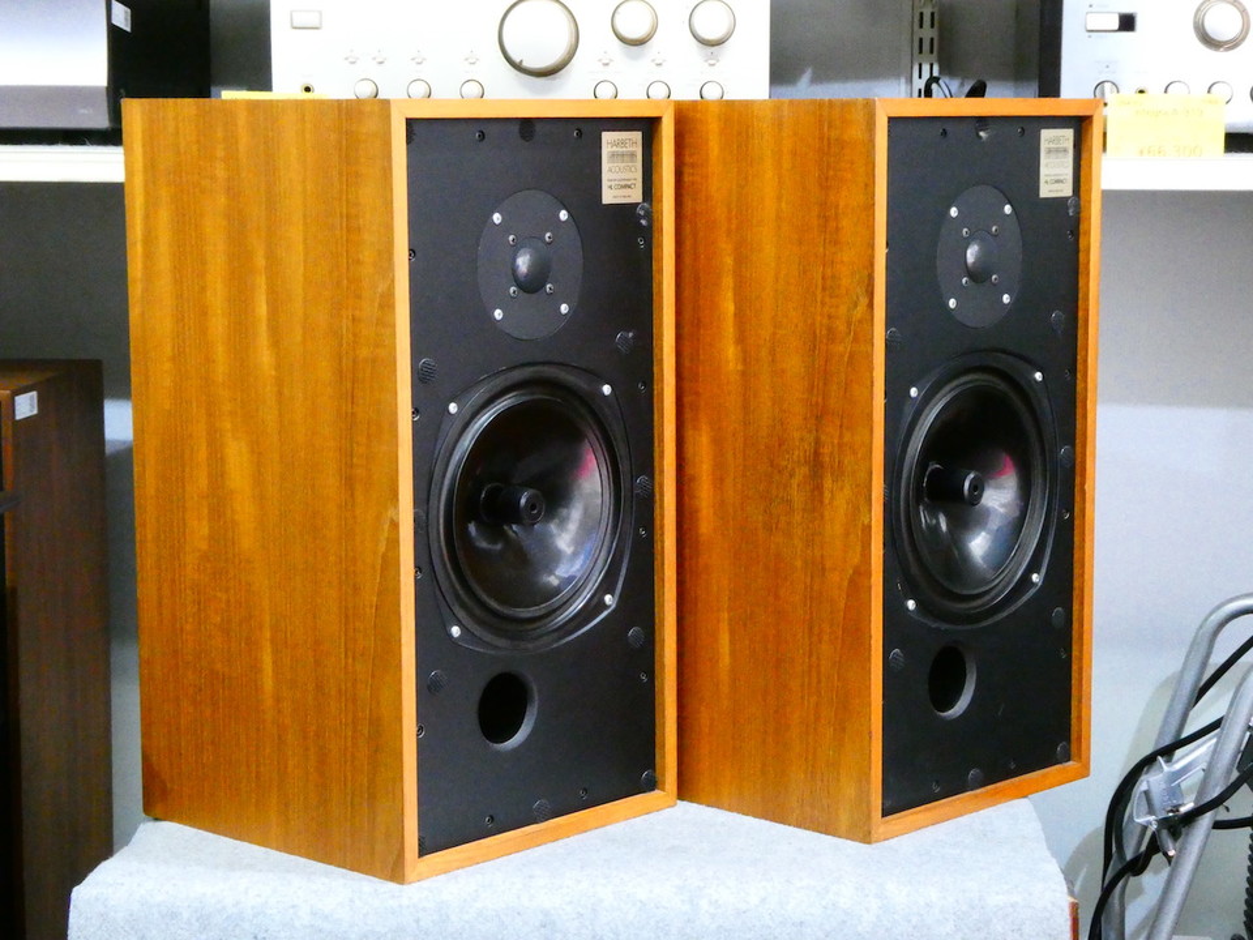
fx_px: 2534
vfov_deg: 21.0
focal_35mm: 70
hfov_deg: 27.8
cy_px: 470
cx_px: 626
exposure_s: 1/40
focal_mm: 12.5
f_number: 5.5
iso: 1600
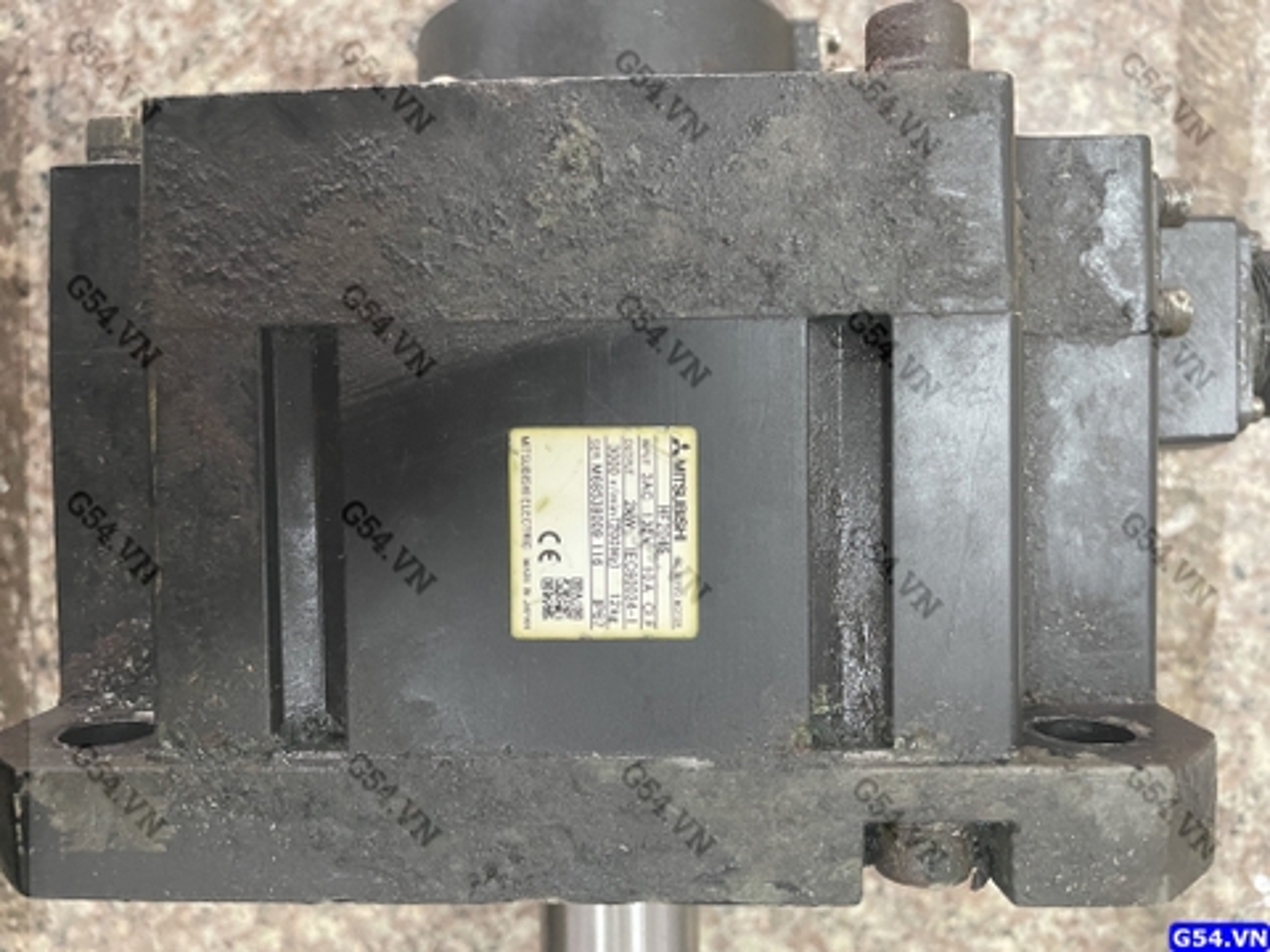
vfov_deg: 53.1
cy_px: 476
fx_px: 954
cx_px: 635
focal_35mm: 26
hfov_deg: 67.3
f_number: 1.6
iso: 500
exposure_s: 1/49
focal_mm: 4.2
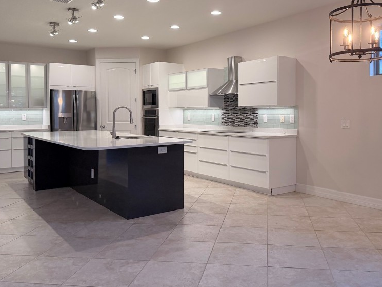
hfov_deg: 55.1
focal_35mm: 33
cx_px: 223
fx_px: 364
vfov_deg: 42.8
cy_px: 117
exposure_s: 1/188
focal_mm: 6.76
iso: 200
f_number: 1.78
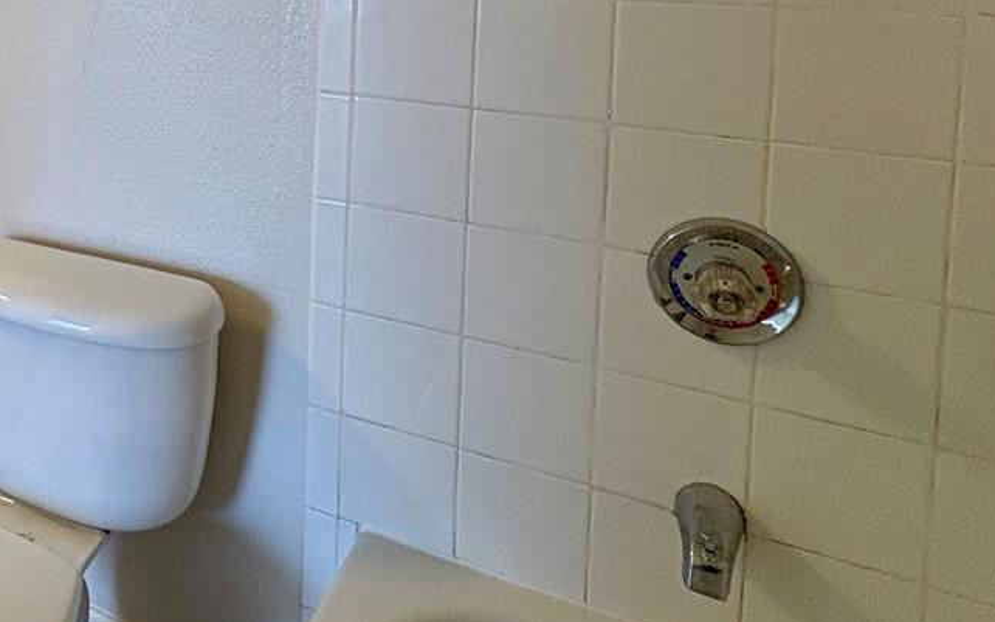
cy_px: -14
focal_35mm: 37
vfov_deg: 31.6
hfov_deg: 44.7
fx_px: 1003
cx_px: -2
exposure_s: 1/120
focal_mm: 2.22
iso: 125
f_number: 2.2
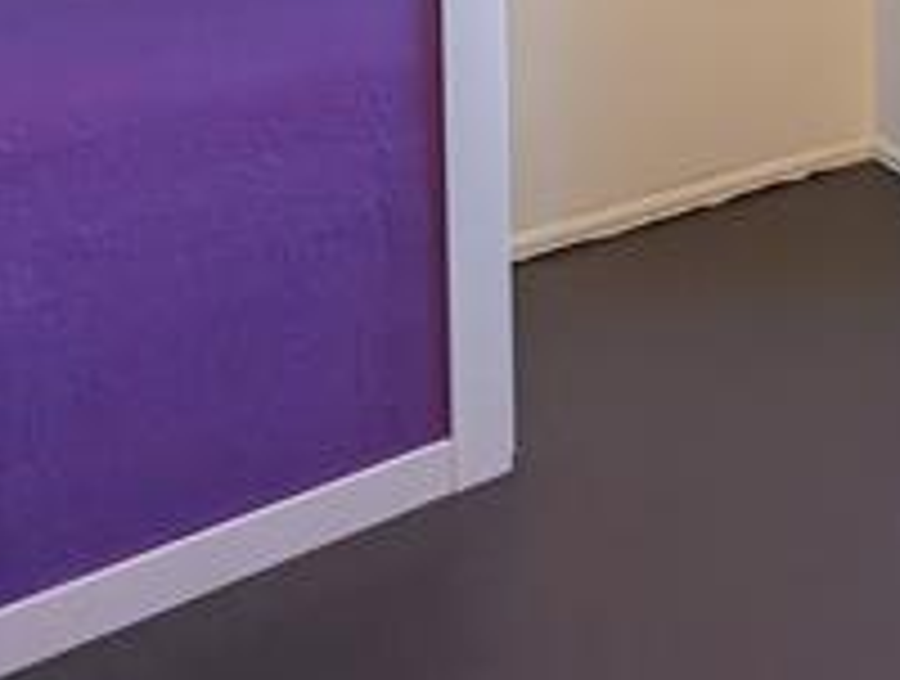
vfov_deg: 23.5
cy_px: -315
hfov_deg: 29.1
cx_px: 1213
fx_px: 1329
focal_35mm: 51
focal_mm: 2.35
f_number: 2.2
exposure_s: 1/28.6
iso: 69
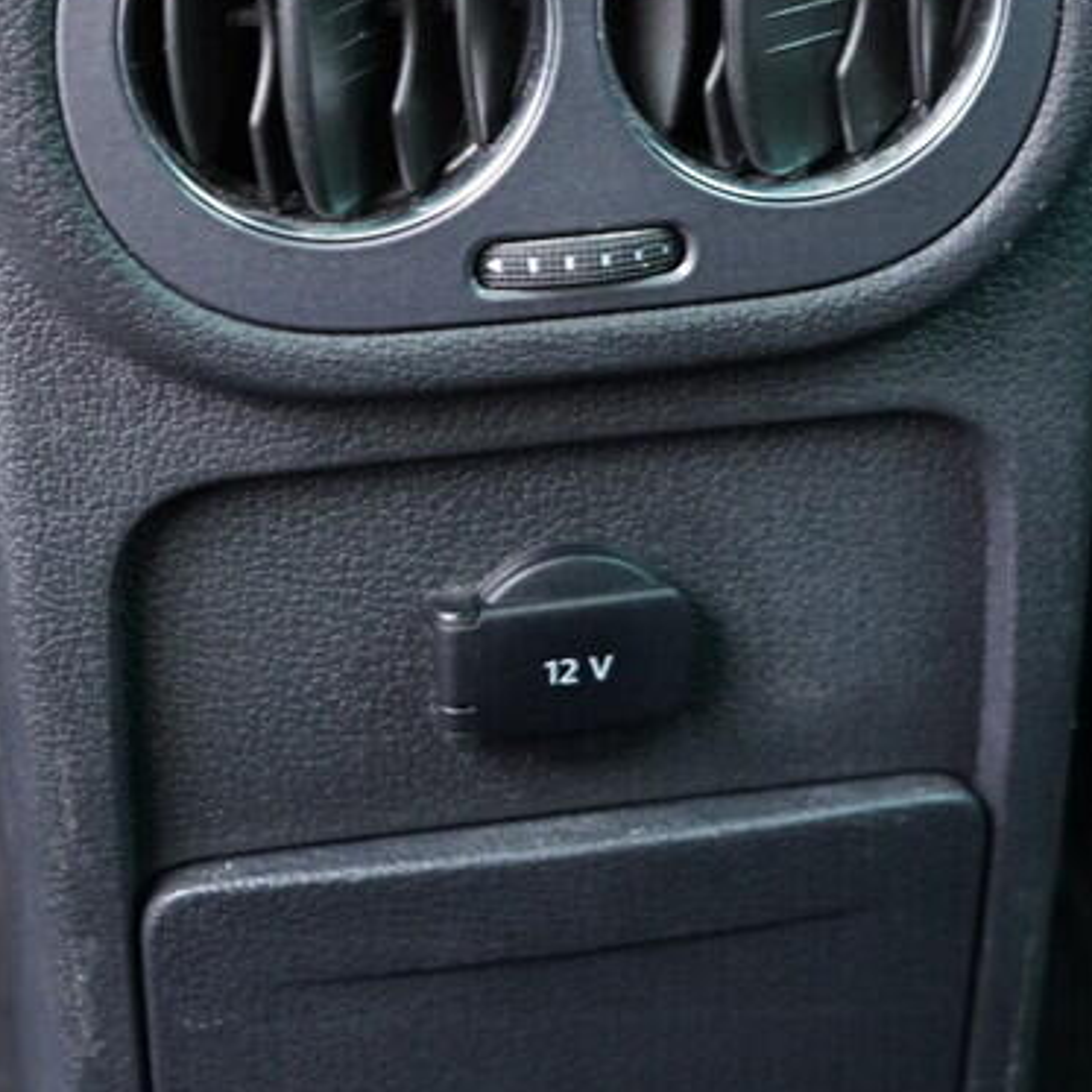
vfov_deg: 20.5
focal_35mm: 84
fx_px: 2998
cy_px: 277
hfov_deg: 20.6
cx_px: 550
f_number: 2.8
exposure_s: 1/40
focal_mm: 24
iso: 1600
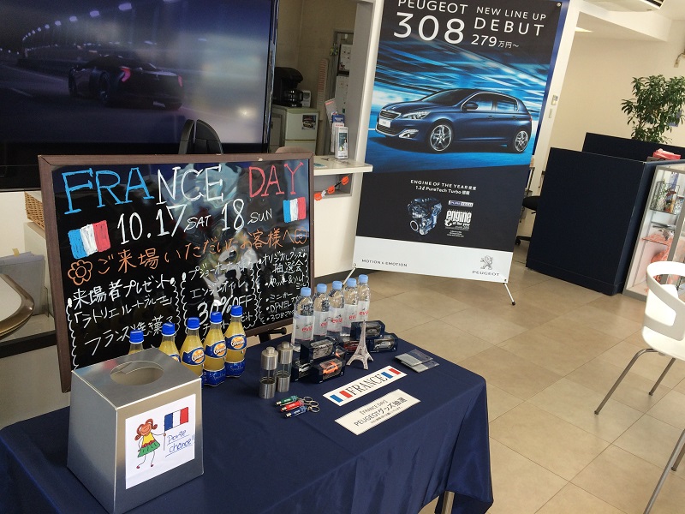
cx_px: 342
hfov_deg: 61.7
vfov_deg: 48.2
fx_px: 574
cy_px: 257
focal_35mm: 29
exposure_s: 1/120
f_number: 2.2
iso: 64
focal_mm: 4.15
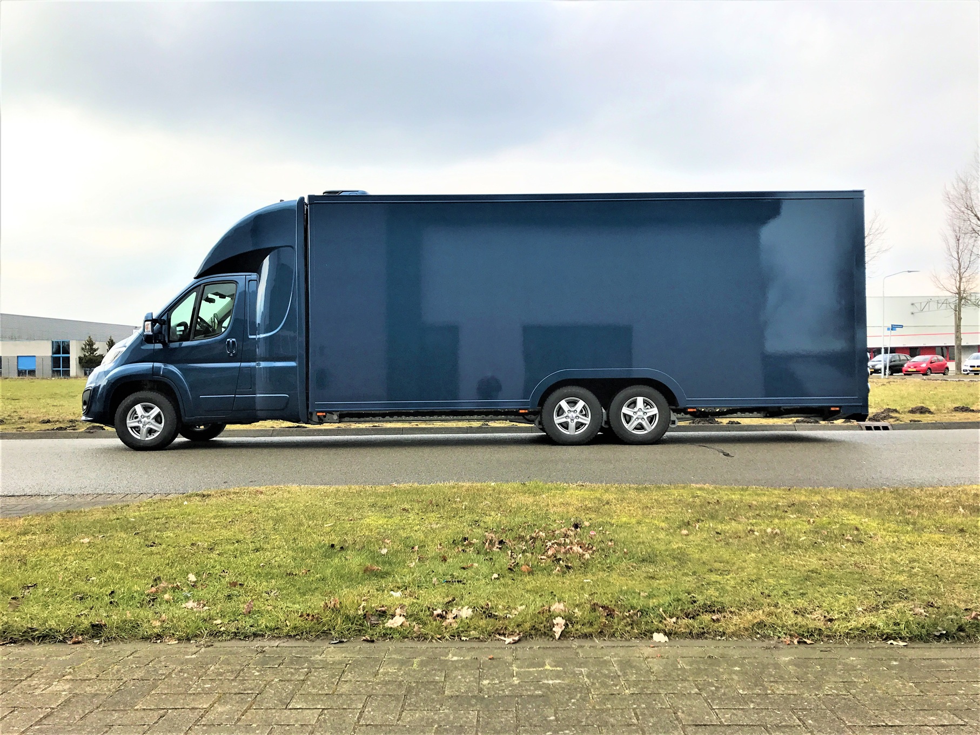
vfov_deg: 49.7
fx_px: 793
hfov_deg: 63.5
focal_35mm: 28
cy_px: 368
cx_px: 490
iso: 20
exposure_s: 1/1277
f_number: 1.8
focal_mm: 3.99
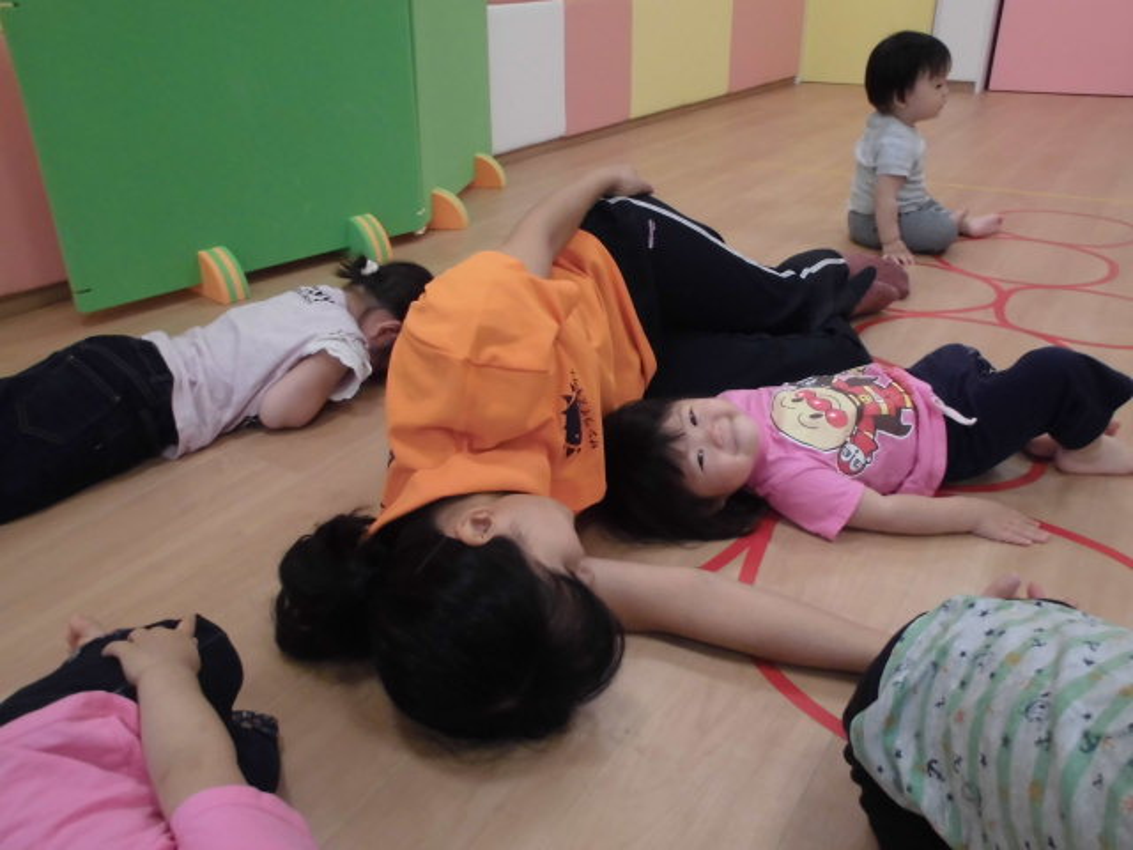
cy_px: 425
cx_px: 566
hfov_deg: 67.3
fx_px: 851
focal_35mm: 26
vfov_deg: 53.1
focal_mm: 4.6
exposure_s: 1/60
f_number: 3.5
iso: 400
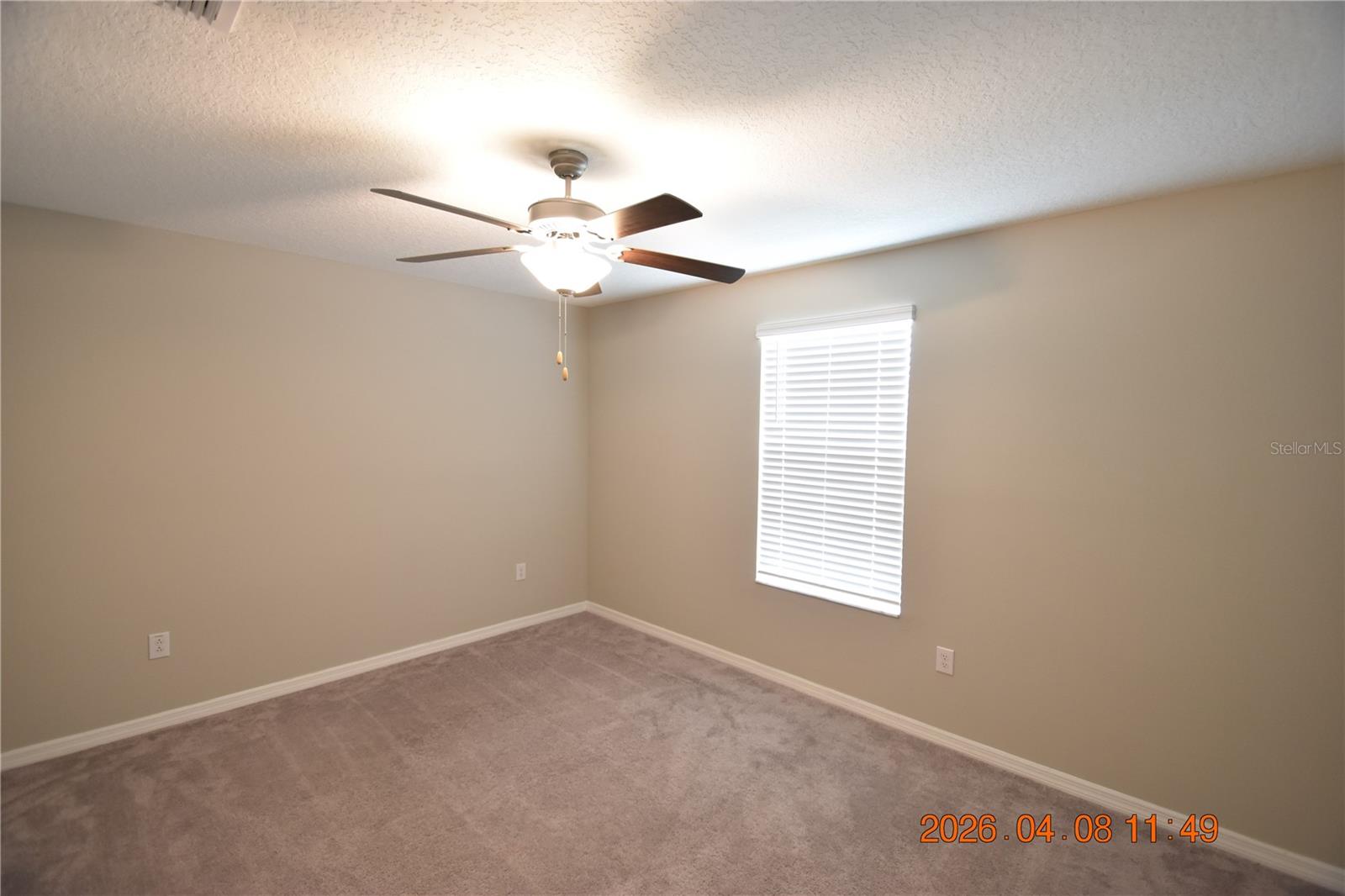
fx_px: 560
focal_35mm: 15
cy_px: 448
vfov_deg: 77.3
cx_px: 672
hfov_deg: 100.4
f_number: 3.5
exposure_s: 1/20
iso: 800
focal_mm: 10
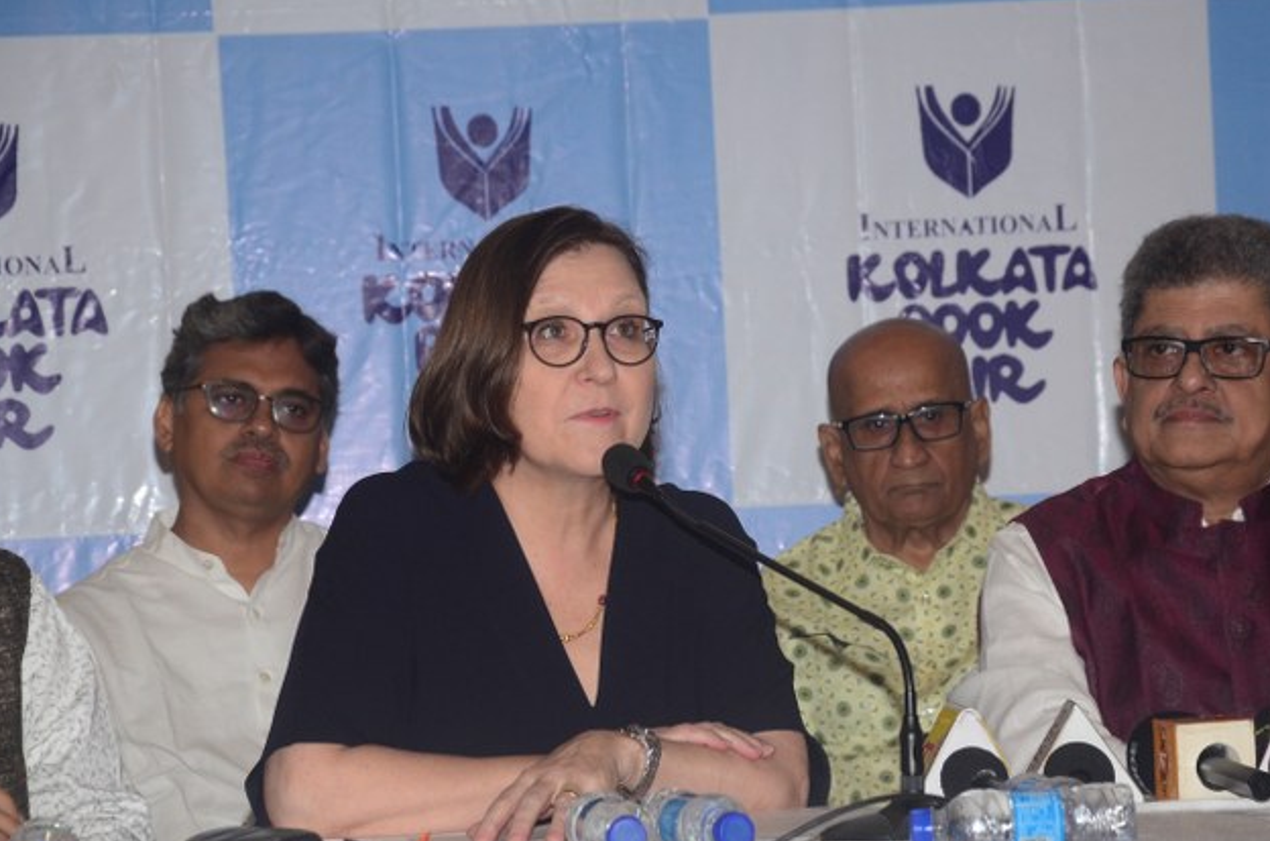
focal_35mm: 177
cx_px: 759
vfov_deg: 7.7
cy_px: 468
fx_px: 6230
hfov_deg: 11.6
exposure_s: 1/250
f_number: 6.3
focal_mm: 92
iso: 800
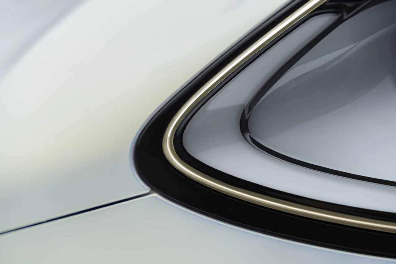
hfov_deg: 28.8
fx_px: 770
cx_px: 198
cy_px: 132
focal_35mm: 70
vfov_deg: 19.5
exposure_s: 1/320
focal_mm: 70
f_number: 4.5
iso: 400
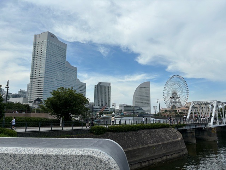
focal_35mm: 26
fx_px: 170
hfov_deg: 67.3
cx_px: 113
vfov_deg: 53.1
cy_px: 85
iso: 50
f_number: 1.6
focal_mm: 5.96
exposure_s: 1/4425
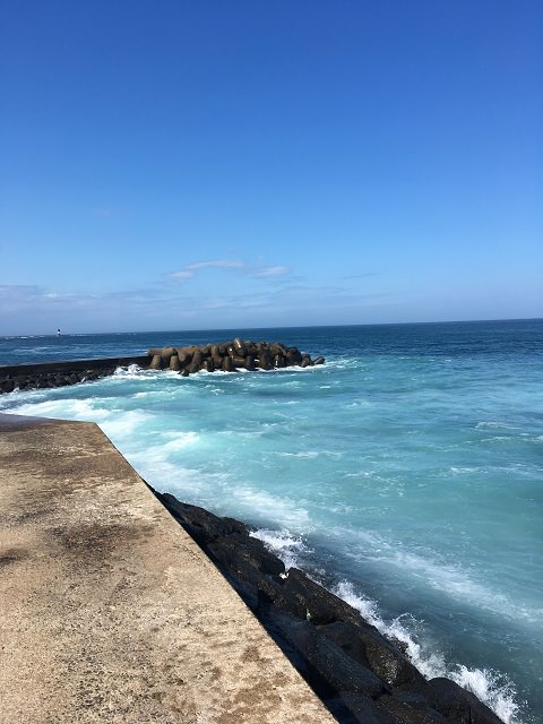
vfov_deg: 61.7
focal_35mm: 29
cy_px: 362
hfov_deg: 48.2
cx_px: 272
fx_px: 607
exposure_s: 1/1832
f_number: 2.2
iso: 25
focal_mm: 4.15
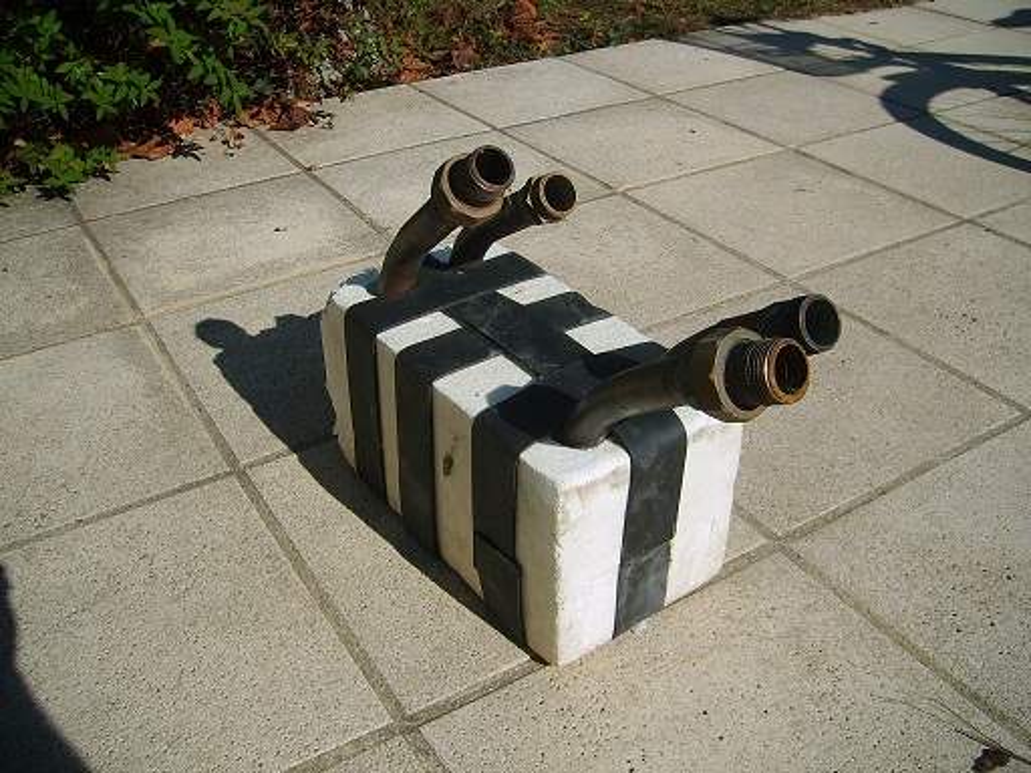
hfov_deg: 52.6
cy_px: 386
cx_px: 516
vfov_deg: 40.7
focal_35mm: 35
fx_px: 1042
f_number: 7.1
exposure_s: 1/250
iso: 50
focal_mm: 5.8
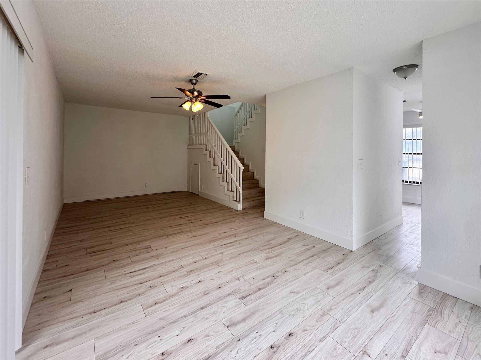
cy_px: 180
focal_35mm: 14
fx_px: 194
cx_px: 240
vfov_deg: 85.7
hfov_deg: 102.1
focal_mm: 2.22
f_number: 2.2
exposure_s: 1/120
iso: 64
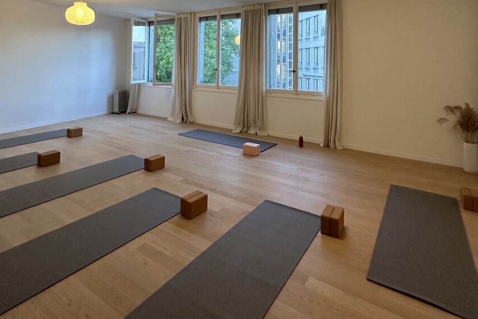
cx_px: 229
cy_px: 56
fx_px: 292
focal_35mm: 22
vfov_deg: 52.8
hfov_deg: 78.5
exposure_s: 1/77
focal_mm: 2.22
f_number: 2.2
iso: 320
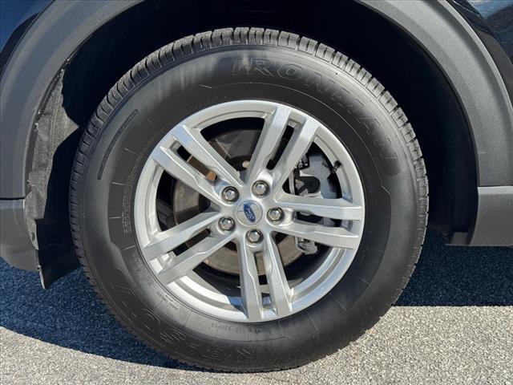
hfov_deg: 39.7
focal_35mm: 48
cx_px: 256
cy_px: 192
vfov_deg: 30.3
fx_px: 711
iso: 64
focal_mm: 6.76
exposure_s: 1/3425
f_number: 1.78
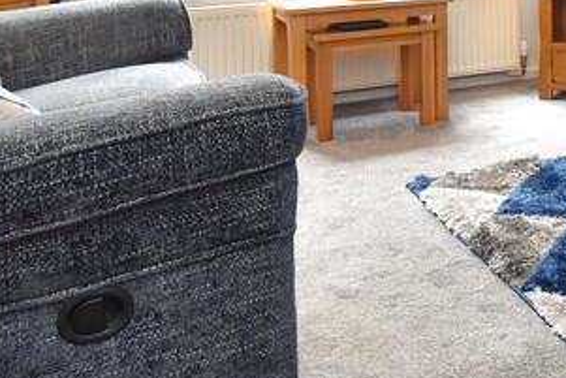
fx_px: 802
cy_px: -125
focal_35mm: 51
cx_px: 647
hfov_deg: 33.1
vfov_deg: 23.2
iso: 800
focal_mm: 10
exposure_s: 1/160
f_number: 4.5
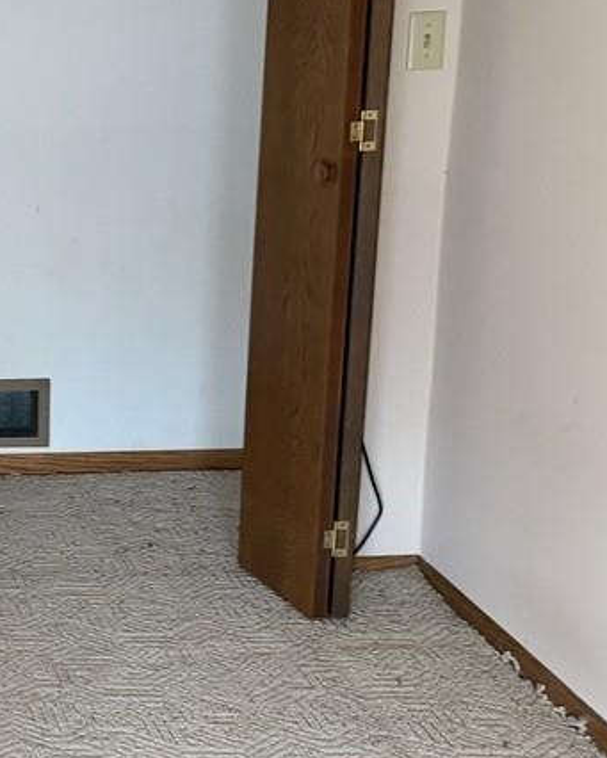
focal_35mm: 66
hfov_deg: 19.5
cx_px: -360
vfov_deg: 28.7
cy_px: 322
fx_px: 1482
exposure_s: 1/60
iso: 400
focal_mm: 6.76
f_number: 1.78
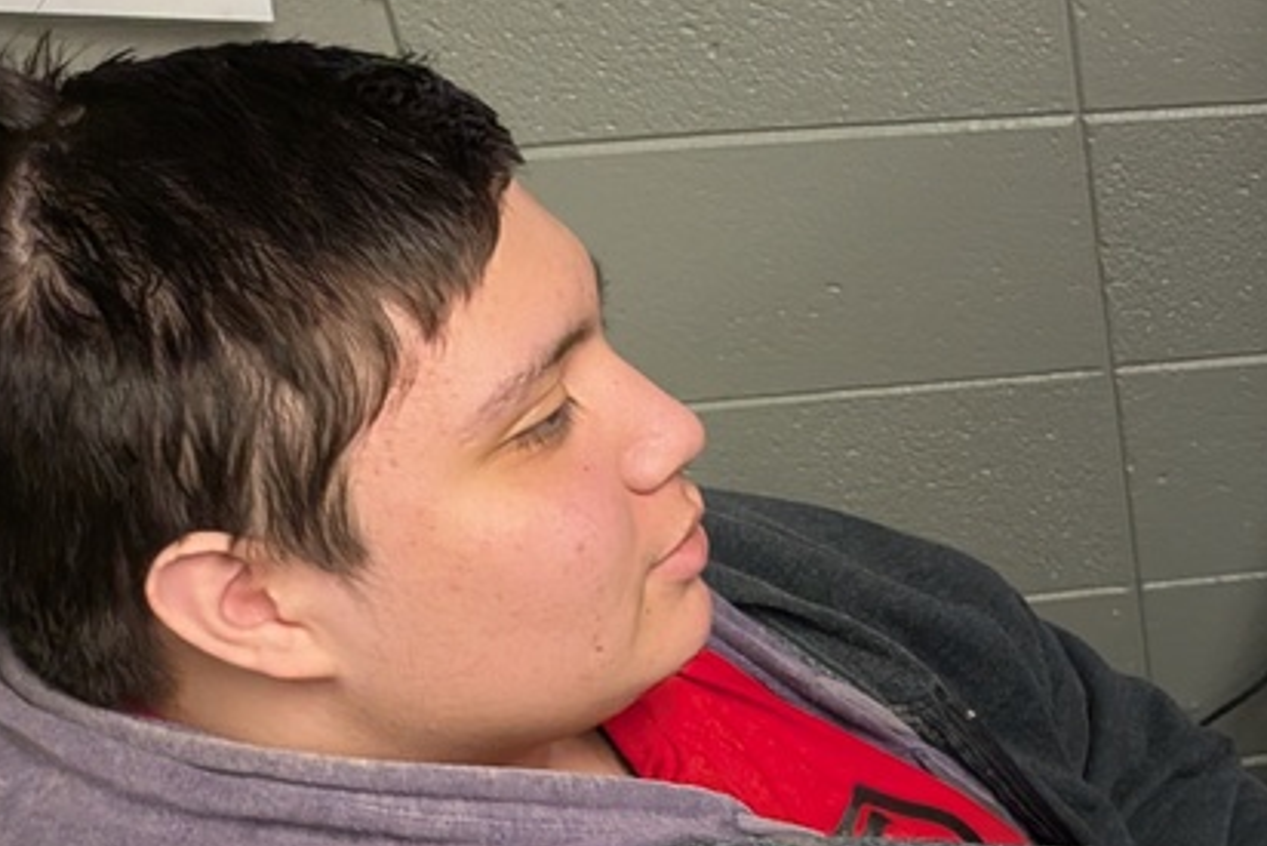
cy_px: 671
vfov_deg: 21.7
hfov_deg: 28.1
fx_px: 2183
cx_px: 1531
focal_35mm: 62
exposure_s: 1/100
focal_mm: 4.53
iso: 637
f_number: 1.7
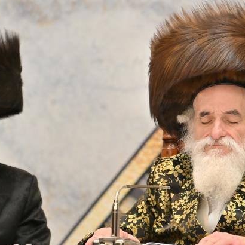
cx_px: 240
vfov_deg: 2.8
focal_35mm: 637
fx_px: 5101
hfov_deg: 2.8
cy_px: 108
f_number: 2.8
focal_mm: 200
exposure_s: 1/400
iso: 500
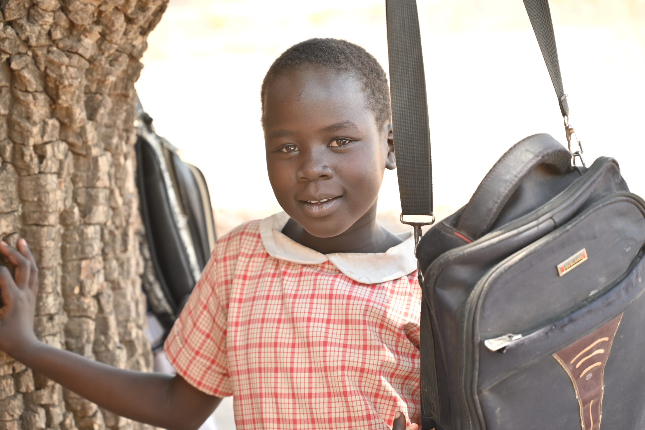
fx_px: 1255
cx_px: 322
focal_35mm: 70
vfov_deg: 19.5
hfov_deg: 28.8
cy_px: 215
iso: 400
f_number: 4
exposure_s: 1/200
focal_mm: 70
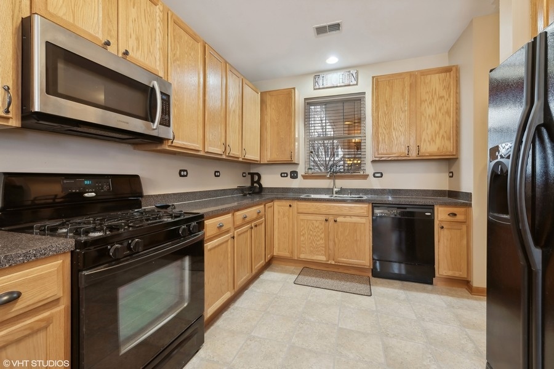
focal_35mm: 15
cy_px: 184
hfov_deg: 100.4
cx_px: 277
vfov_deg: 77.3
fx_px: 231
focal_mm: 15
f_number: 9.5
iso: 200
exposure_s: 1/4
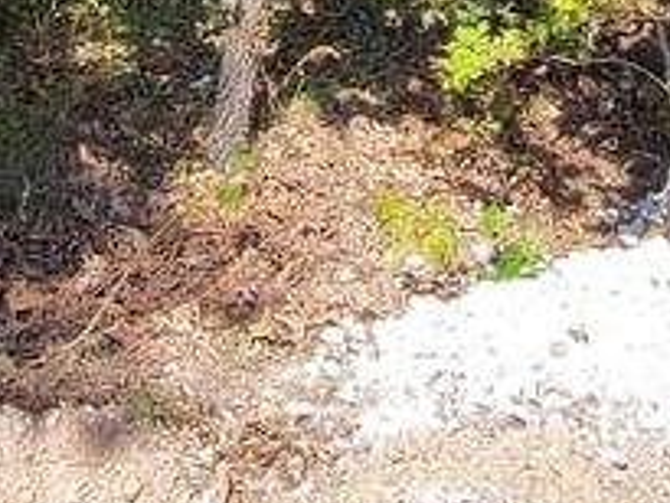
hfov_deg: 29.7
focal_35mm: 65
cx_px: 258
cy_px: -284
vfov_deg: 19.3
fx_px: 1259
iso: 50
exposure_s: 1/801
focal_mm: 2.2
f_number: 2.2
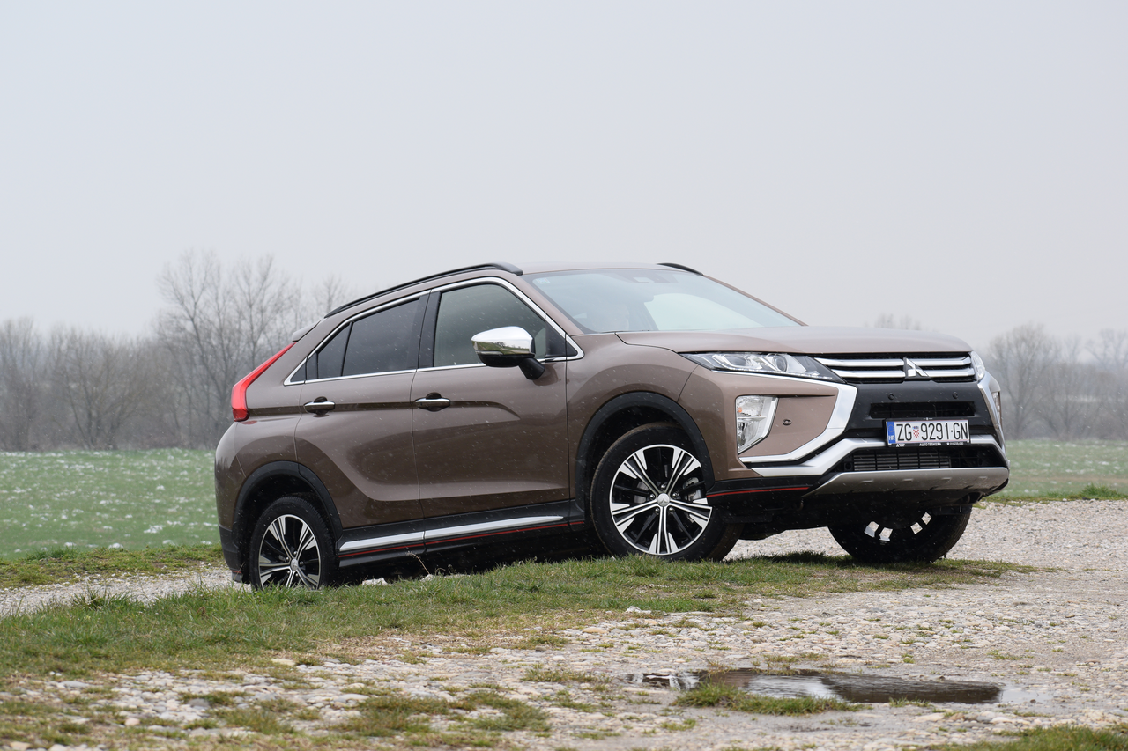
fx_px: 4464
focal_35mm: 142
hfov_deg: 14.4
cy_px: 376
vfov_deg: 9.6
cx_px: 564
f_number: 8
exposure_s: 1/250
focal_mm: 95
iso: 200
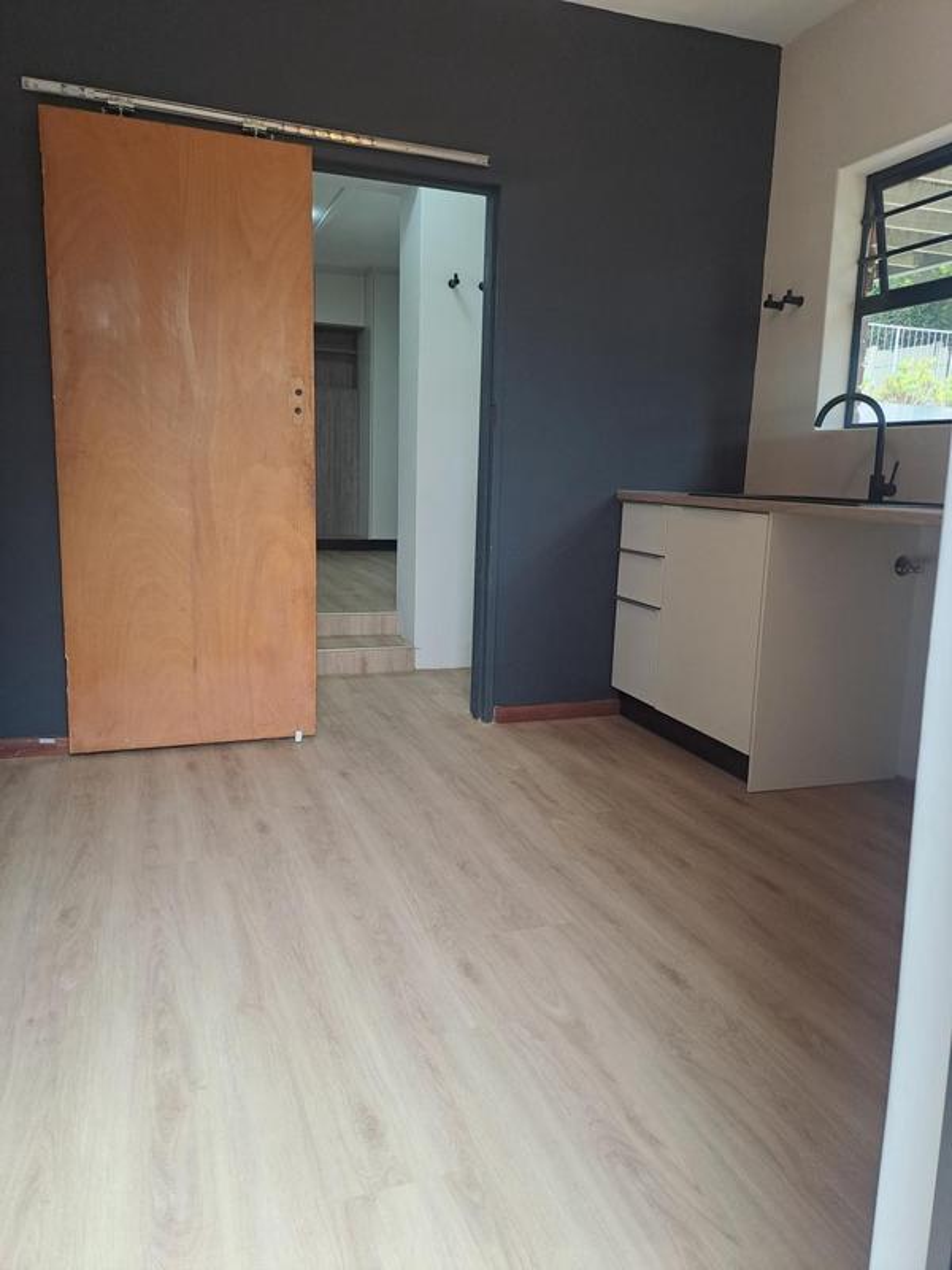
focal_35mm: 25
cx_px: 476
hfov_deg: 54.9
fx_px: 917
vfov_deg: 69.4
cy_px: 635
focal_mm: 4.65
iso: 125
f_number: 1.8
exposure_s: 1/50
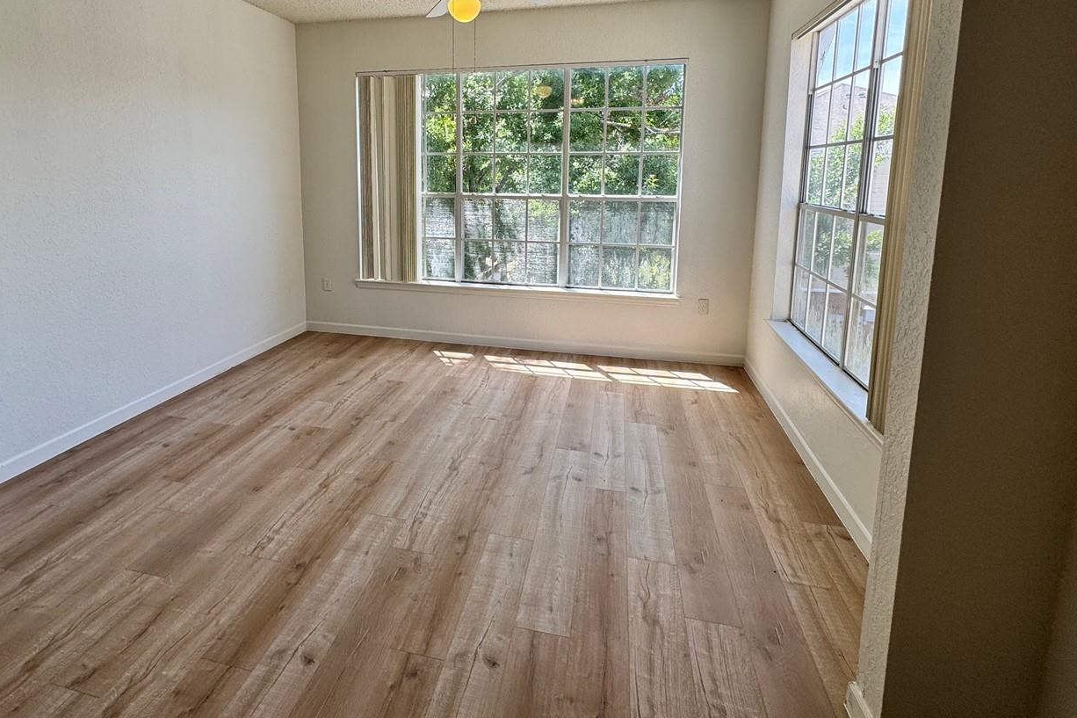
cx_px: 474
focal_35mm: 19
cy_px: 247
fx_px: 568
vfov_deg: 63.1
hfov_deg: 86.5
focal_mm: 2.22
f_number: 2.2
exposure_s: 1/212
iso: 40
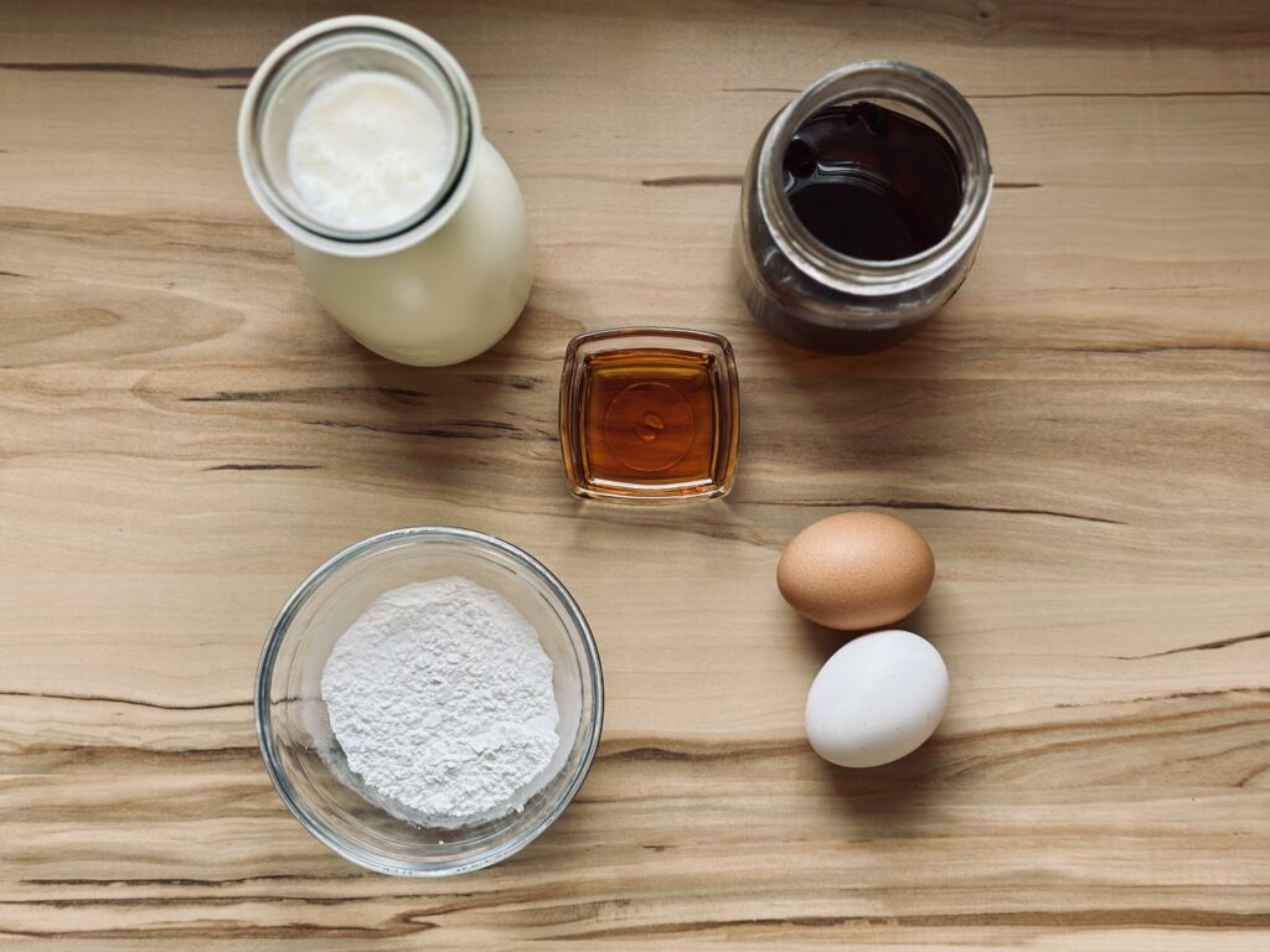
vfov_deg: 30.3
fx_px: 1761
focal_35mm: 48
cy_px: 476
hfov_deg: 39.7
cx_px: 635
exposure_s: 1/121
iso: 125
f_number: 1.78
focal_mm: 6.86
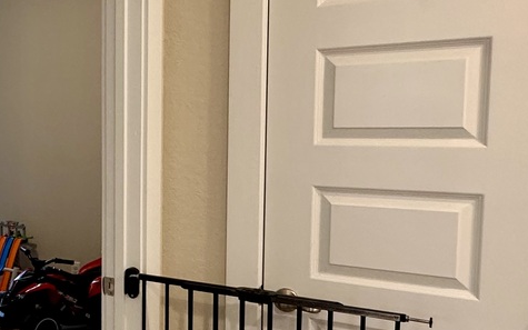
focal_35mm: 45
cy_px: 173
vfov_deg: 28.6
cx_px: -2
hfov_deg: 39.1
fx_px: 648
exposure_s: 1/60
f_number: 2.2
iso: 200
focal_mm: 2.22
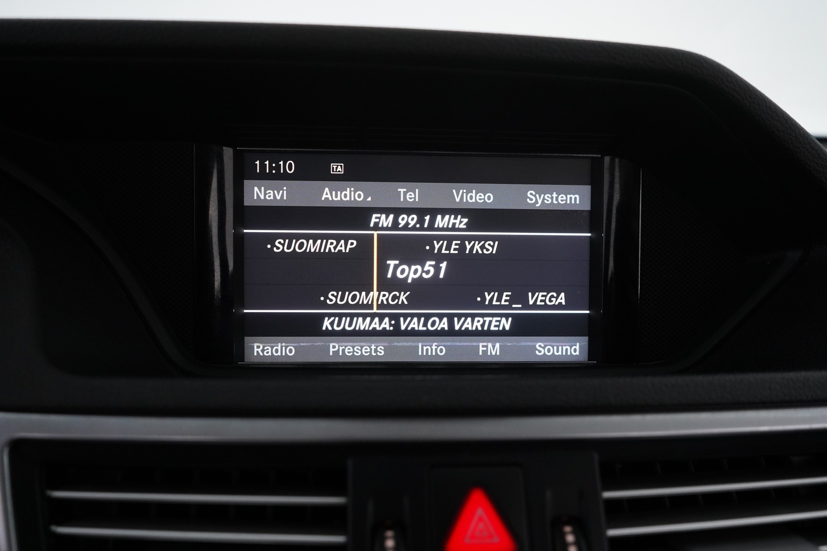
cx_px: 414
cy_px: 276
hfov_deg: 65.5
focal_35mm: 28
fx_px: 643
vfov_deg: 46.4
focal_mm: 28
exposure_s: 1/60
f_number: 5
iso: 4000
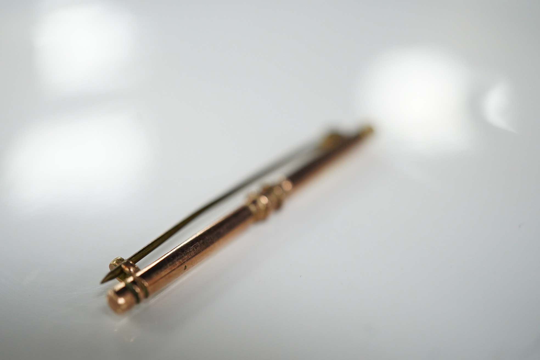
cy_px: 180
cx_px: 270
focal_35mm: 45
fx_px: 675
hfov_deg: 43.6
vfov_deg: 29.9
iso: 1250
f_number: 3.5
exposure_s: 1/160
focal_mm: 30
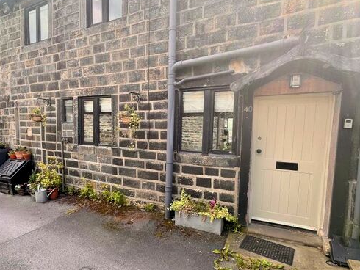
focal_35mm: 20
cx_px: 159
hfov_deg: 81.4
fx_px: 208
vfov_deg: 65.9
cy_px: 147
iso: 40
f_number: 2.2
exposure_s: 1/277
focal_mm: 2.22
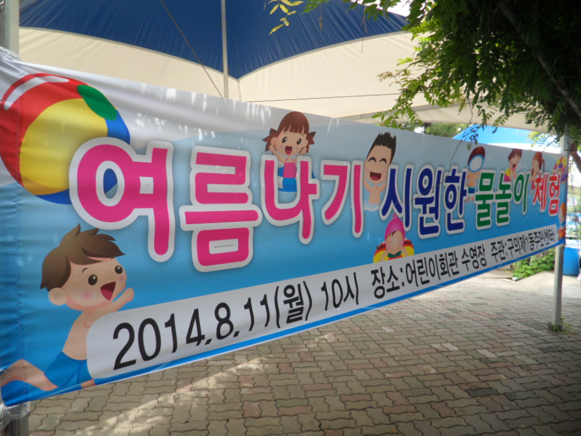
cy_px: 218
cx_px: 290
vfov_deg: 51.4
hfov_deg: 65.3
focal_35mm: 27
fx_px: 453
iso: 80
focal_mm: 4.9
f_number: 3.5
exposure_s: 1/125
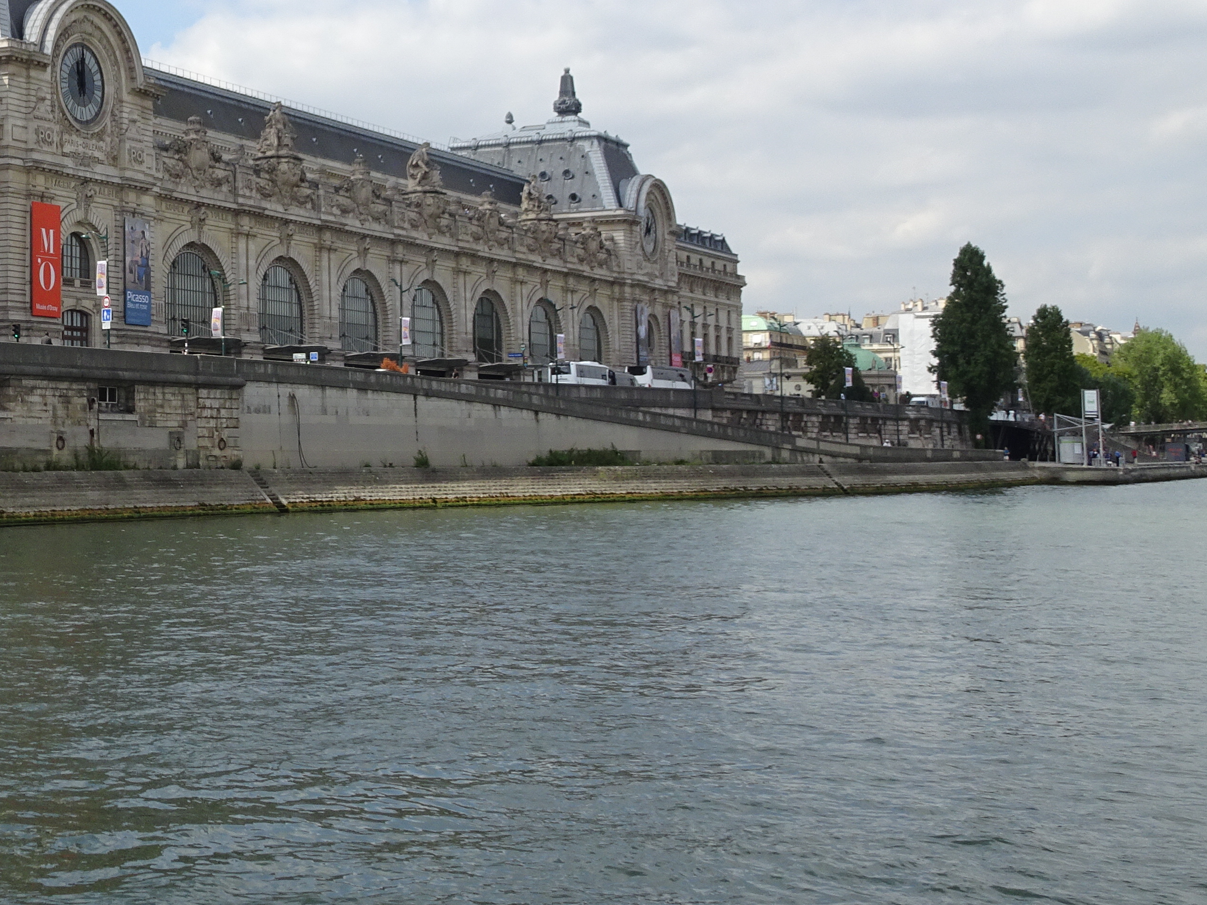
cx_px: 51
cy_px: 254
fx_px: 1953
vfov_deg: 25.9
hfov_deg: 32.1
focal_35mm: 56
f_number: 3.5
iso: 80
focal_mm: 4.92
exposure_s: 1/640
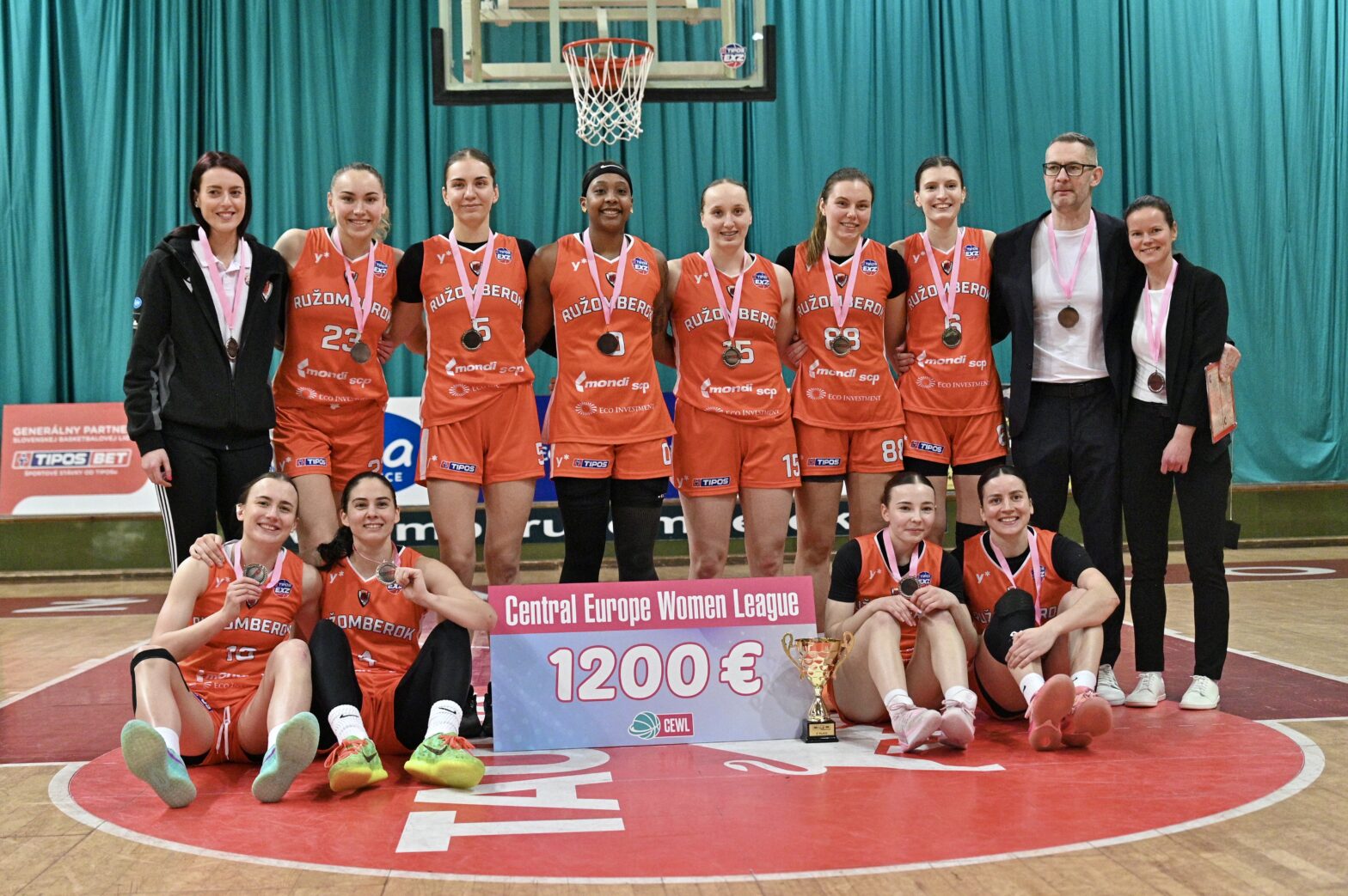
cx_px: 674
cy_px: 448
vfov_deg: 35.0
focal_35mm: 38
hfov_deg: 50.7
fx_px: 1422
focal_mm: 38
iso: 3200
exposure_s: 1/1000
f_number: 3.2
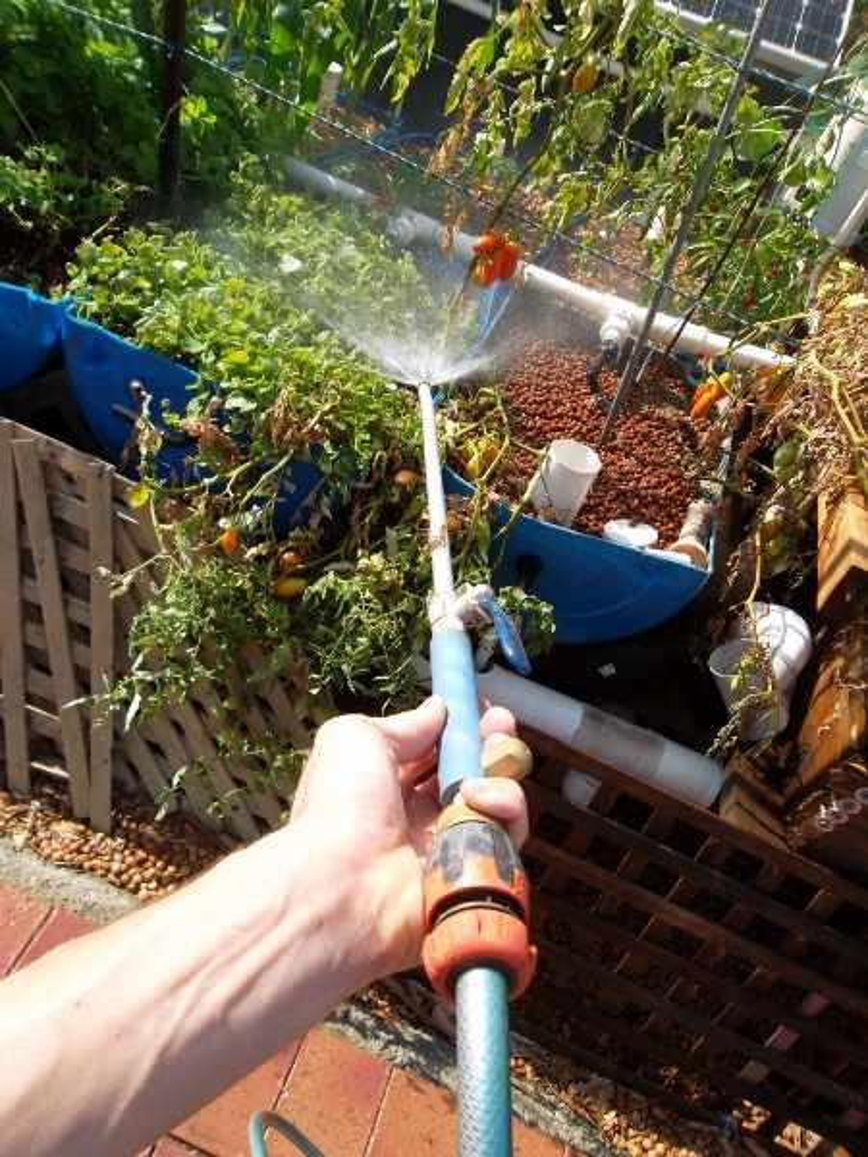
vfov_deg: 65.3
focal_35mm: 27
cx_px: 434
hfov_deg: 51.4
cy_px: 578
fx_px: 903
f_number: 3.5
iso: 80
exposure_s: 1/350
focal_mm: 4.9
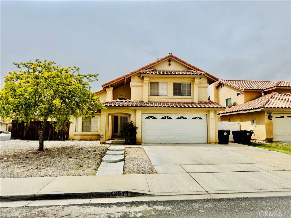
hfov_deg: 71.6
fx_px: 202
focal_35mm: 24
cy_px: 109
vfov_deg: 56.8
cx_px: 146
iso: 80
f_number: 1.78
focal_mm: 6.76
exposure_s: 1/9009
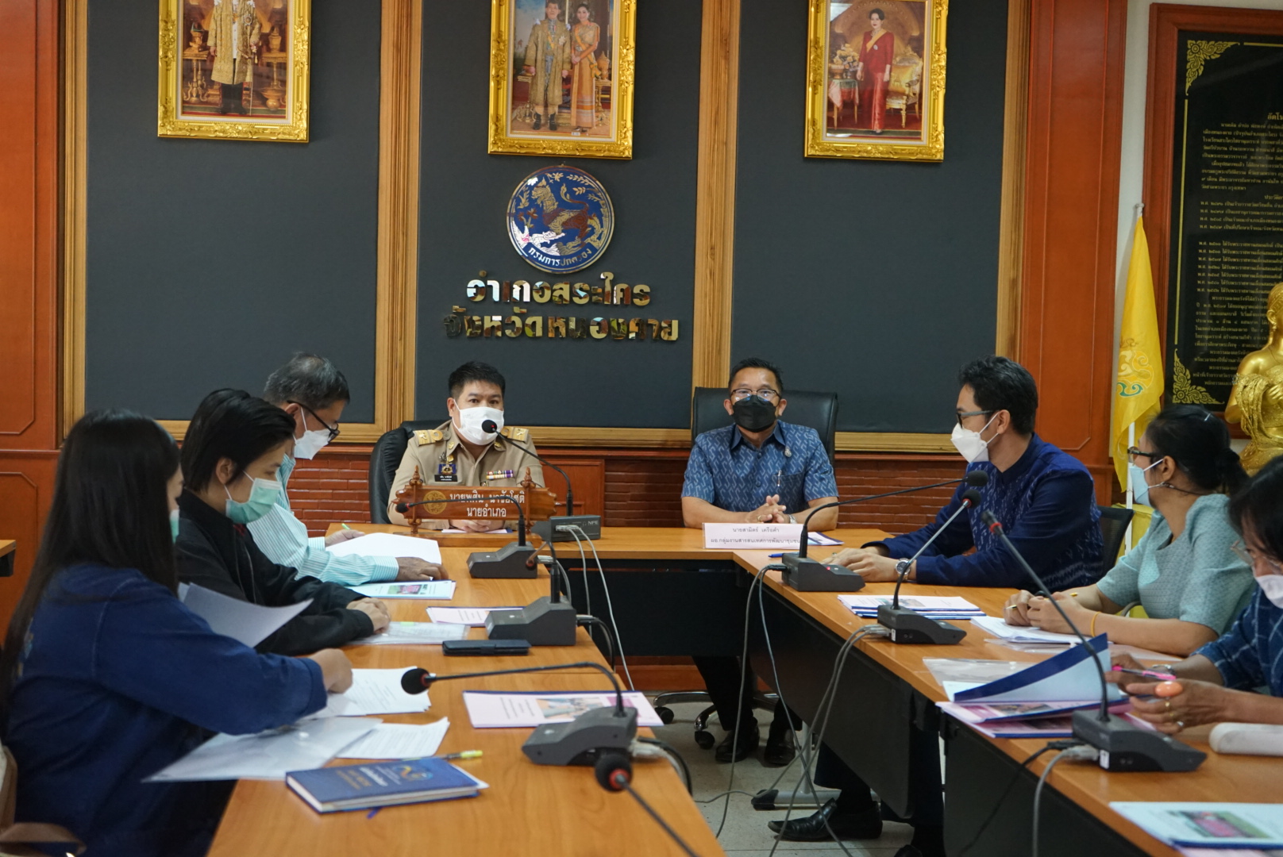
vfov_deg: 30.6
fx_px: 1569
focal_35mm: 44
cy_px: 428
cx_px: 642
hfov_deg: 44.5
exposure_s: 1/160
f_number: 4.5
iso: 4000
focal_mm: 44
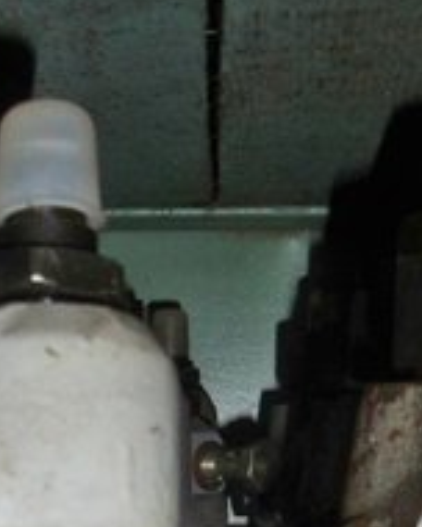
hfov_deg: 15.8
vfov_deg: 18.3
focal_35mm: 96
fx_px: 1499
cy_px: 723
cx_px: 22
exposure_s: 1/60
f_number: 3.1
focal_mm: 6.3
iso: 200
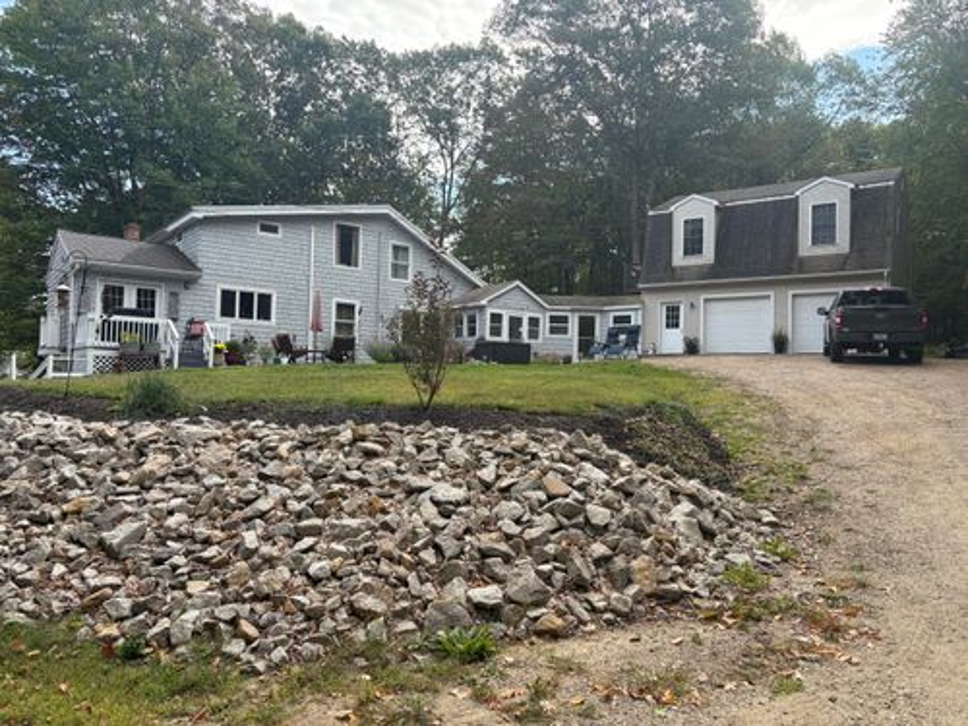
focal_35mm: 26
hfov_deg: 67.3
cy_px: 363
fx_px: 727
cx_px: 484
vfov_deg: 53.1
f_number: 1.6
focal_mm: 5.96
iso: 64
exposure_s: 1/1155
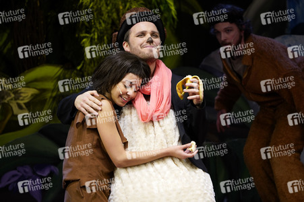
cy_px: 101
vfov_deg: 5.7
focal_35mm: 239
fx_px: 2017
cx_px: 152
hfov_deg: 8.6
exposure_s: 1/250
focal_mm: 239
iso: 1600
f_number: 5.6
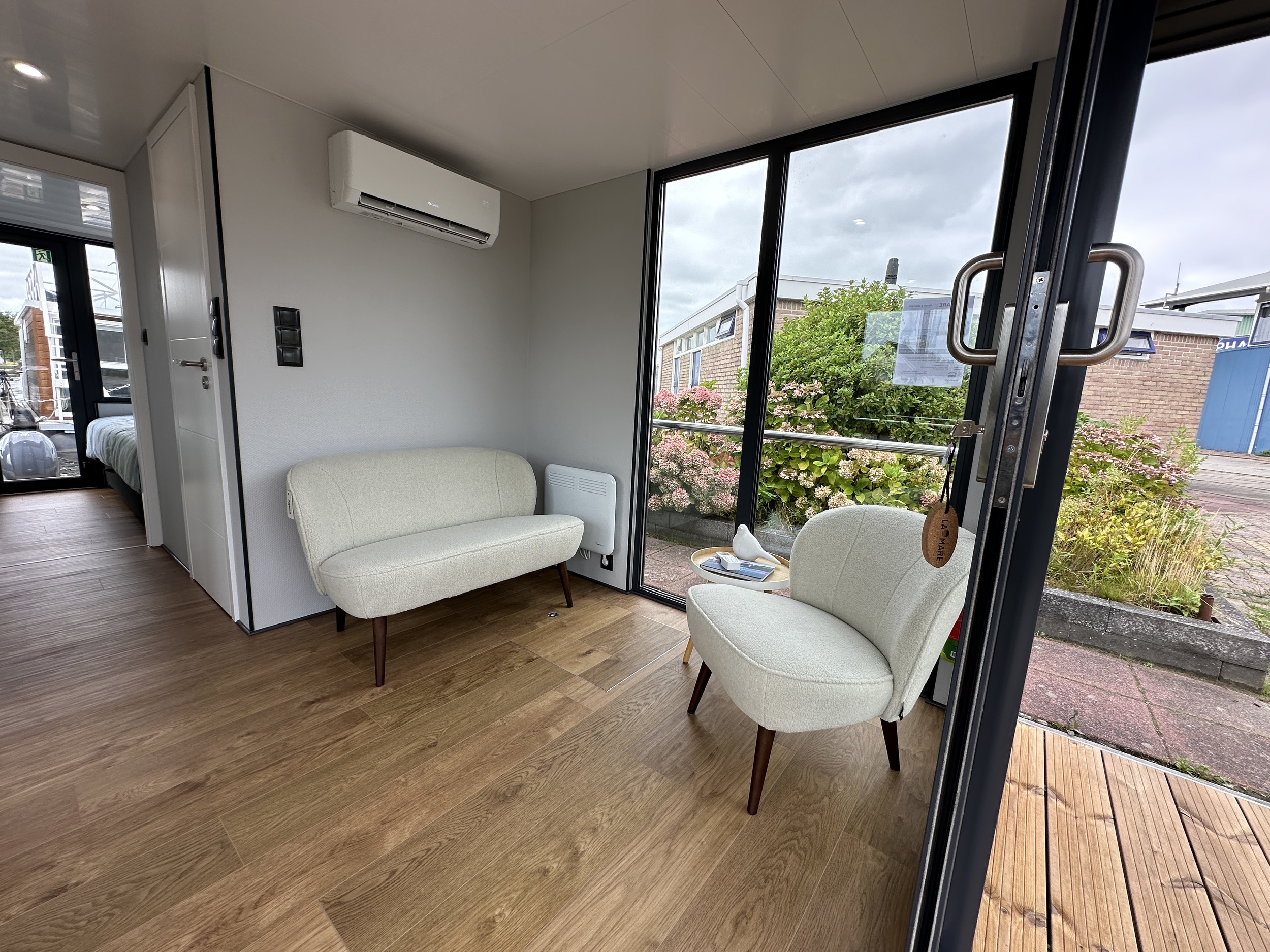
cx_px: 635
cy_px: 476
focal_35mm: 14
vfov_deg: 85.7
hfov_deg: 102.1
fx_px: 514
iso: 40
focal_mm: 2.22
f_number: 2.2
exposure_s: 1/274
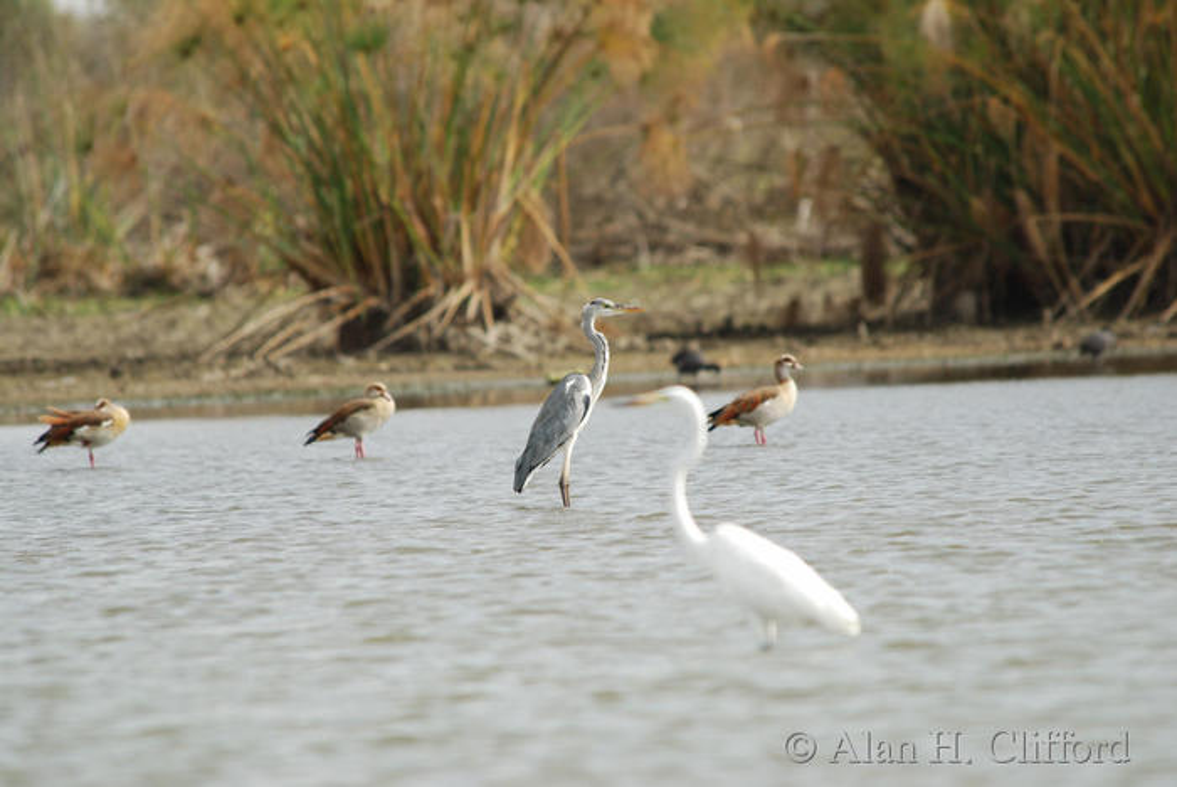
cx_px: 588
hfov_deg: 3.4
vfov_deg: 2.3
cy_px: 394
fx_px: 19632
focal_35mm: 600
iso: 100
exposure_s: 1/200
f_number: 5.6
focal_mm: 400
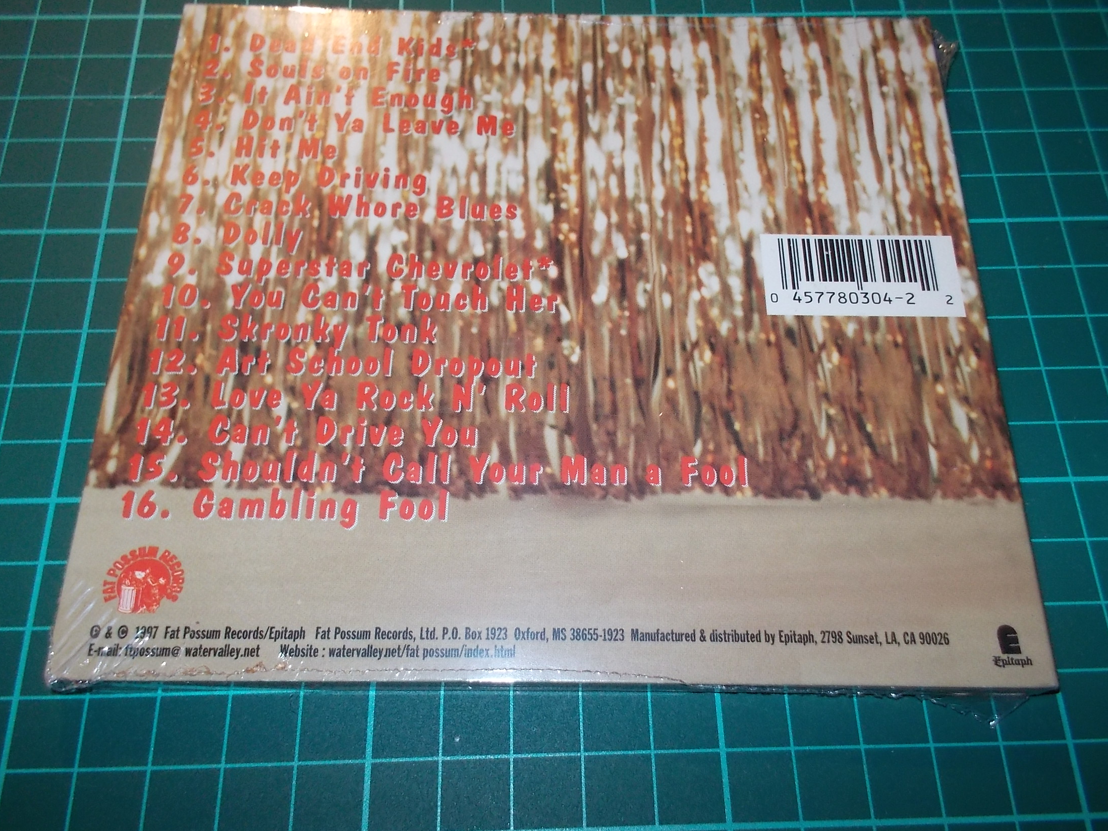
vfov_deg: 46.8
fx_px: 960
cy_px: 414
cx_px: 568
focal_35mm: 30
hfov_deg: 60.0
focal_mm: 4.1
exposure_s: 1/30
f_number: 3.3
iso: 200
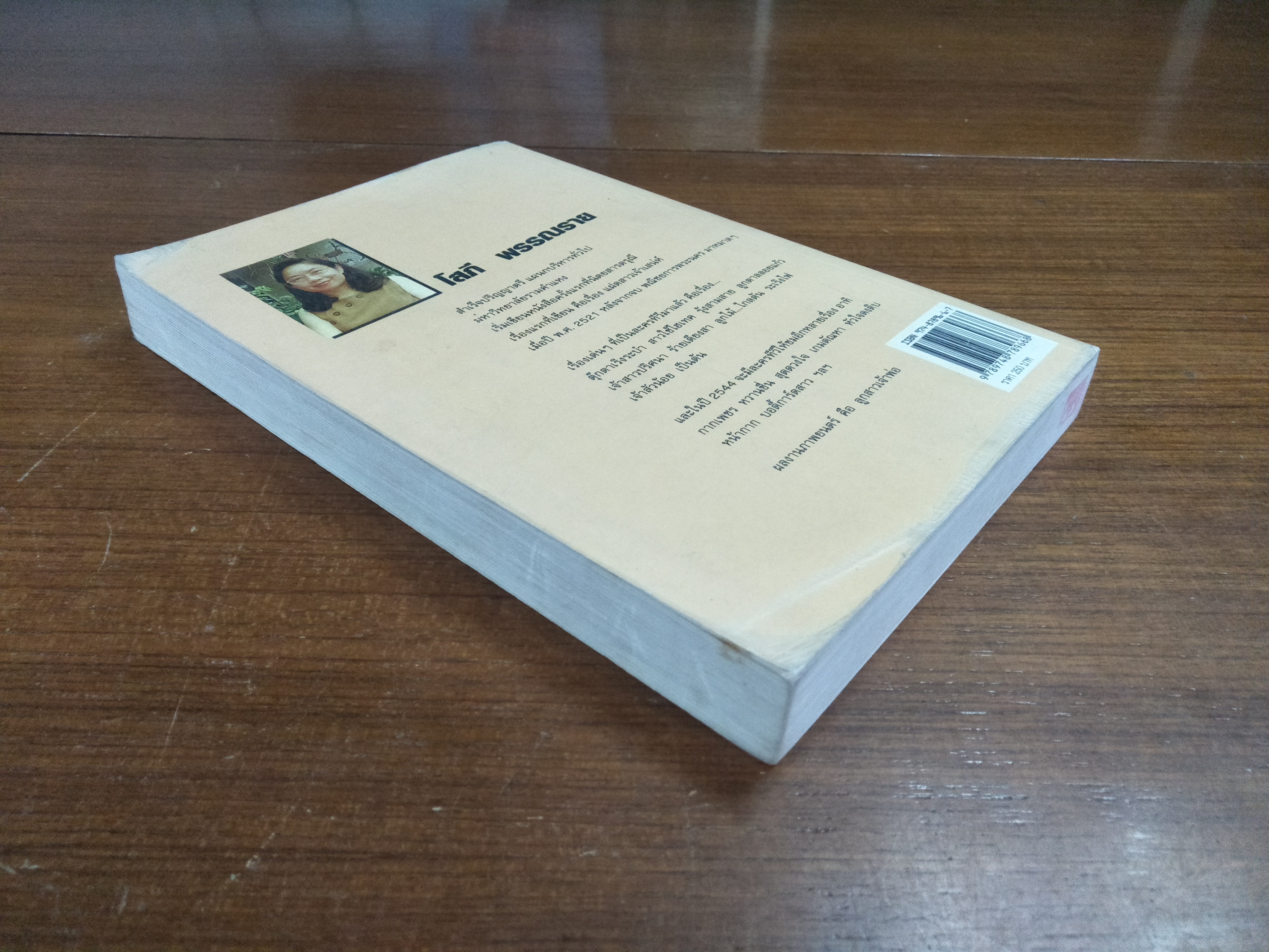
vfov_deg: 66.0
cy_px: 476
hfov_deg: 81.7
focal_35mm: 20
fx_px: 733
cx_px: 634
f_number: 2.2
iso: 265
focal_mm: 3.46
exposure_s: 1/33
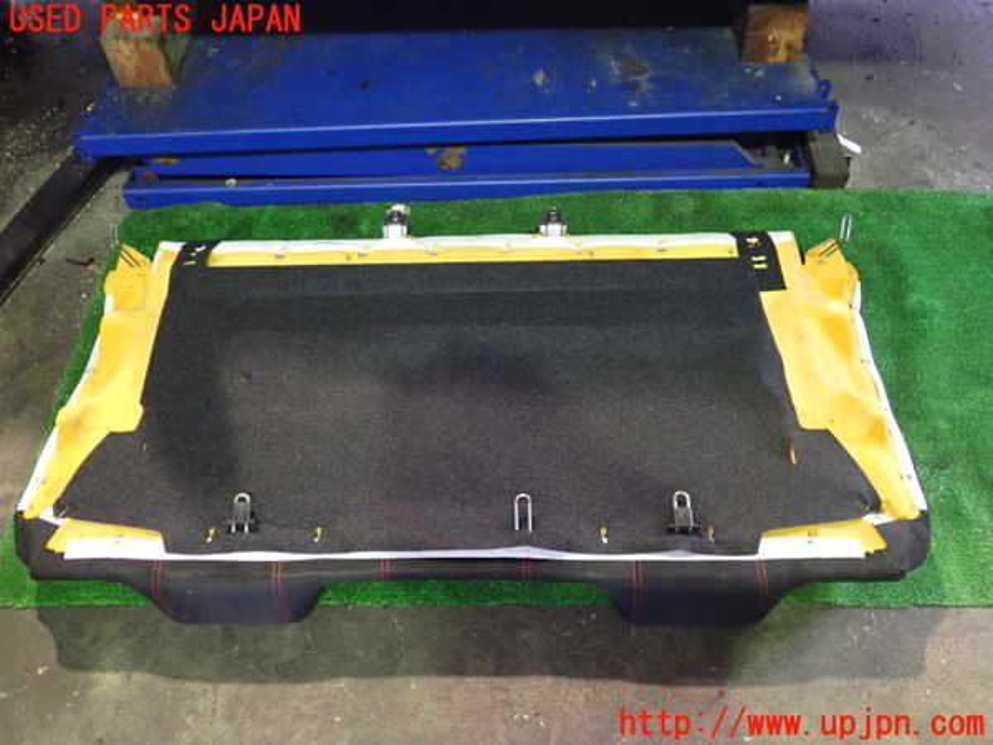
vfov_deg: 46.8
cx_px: 496
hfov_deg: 60.0
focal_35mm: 30
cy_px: 372
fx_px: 861
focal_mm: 5.4
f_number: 2.3
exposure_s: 1/25
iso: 1000
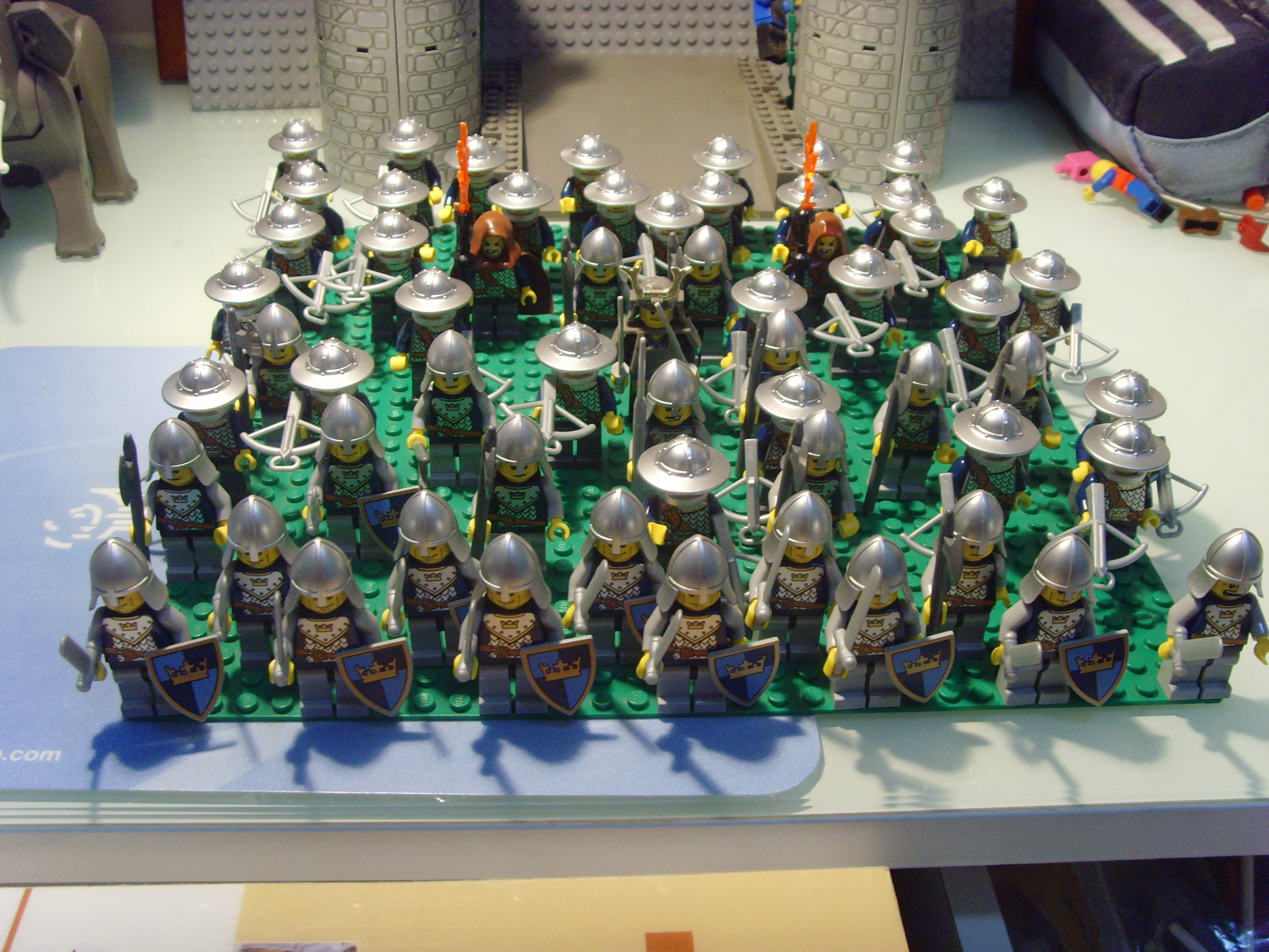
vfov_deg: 36.8
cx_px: 634
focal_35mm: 39
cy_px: 476
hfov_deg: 47.9
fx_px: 1430
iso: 200
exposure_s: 1/20
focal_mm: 6.6
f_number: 3.5
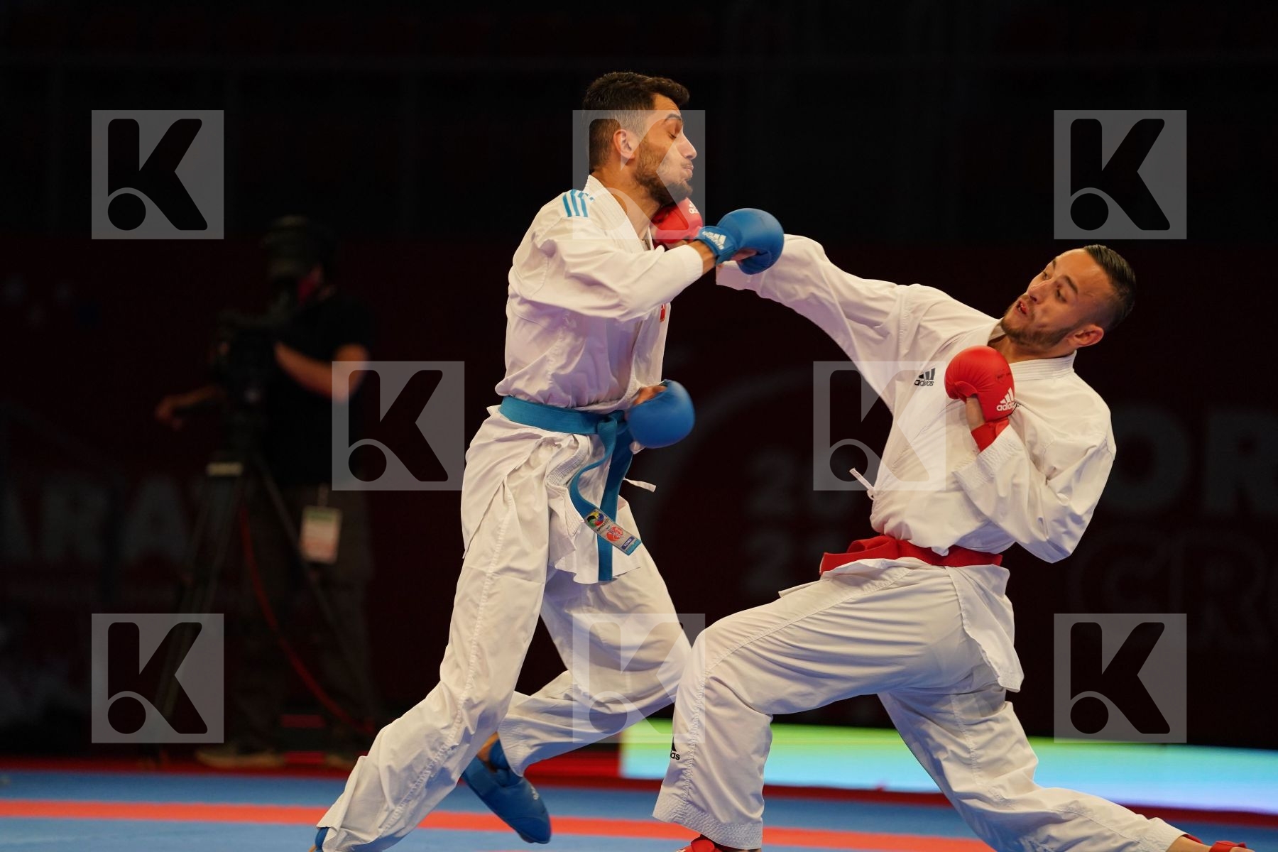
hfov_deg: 10.3
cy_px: 426
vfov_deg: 6.9
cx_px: 639
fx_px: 7099
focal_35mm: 200
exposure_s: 1/1000
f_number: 2.8
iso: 2000
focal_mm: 200
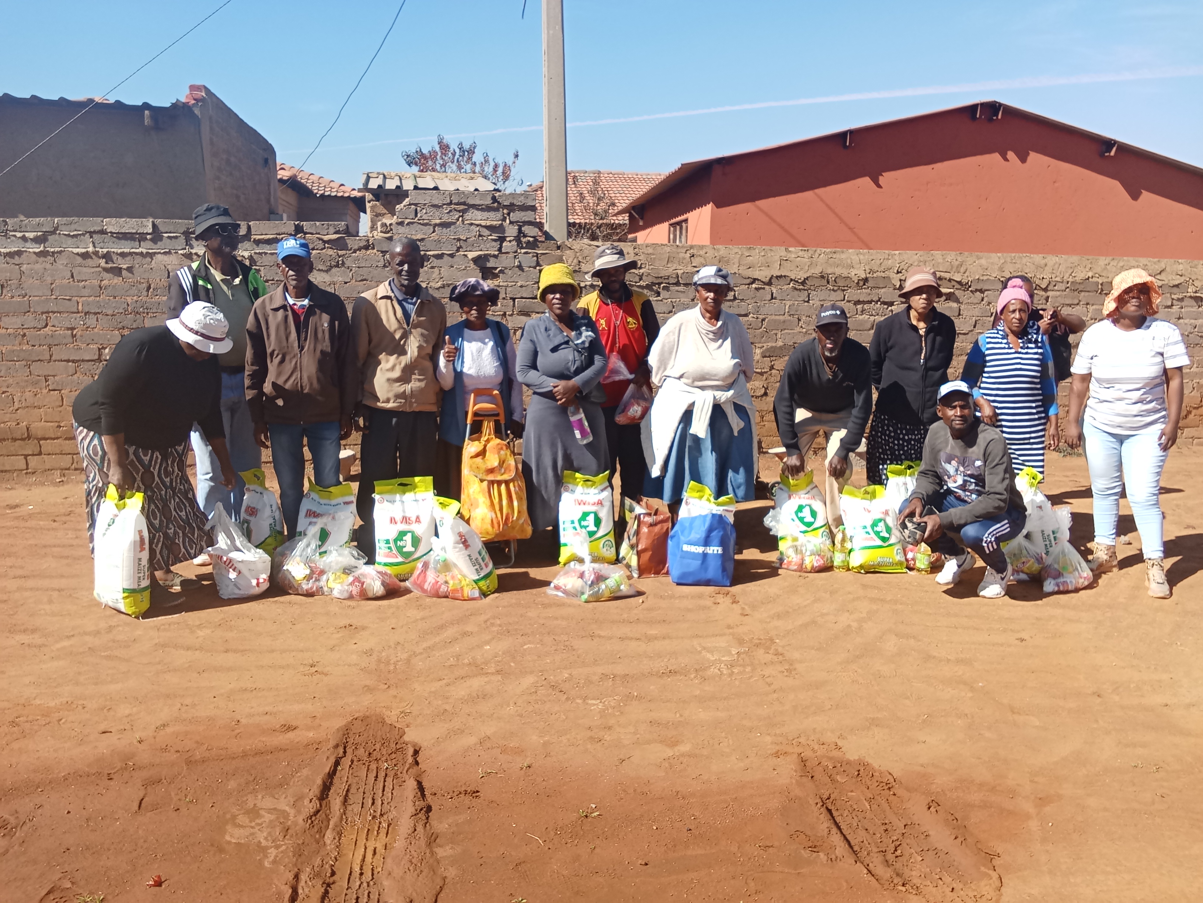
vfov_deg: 51.4
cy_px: 452
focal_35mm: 27
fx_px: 938
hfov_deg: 65.3
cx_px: 602
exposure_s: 1/1105
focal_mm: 2.79
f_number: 2
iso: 100
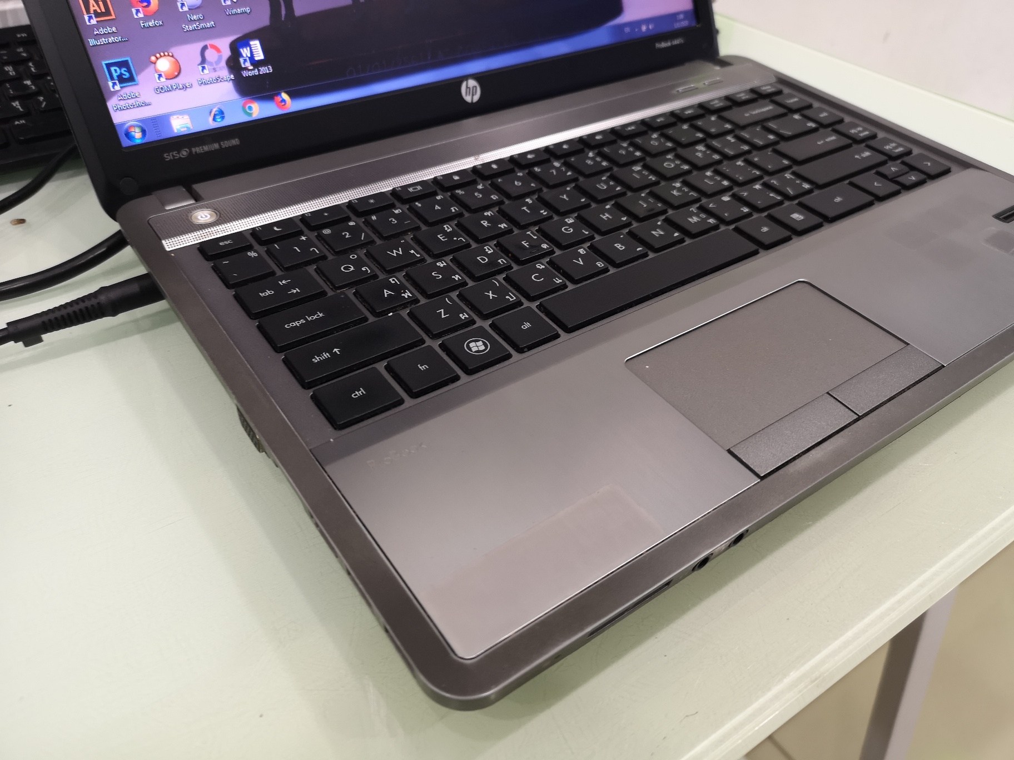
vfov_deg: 51.4
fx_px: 791
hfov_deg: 65.3
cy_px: 380
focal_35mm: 27
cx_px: 507
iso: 160
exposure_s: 1/33.3
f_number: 1.8
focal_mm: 3.95
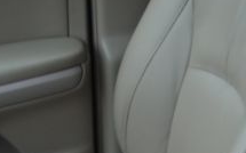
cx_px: 411
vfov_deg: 9.3
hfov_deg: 14.0
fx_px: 911
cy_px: 249
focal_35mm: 136
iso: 125
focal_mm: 10.4
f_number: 2.2
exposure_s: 1/50
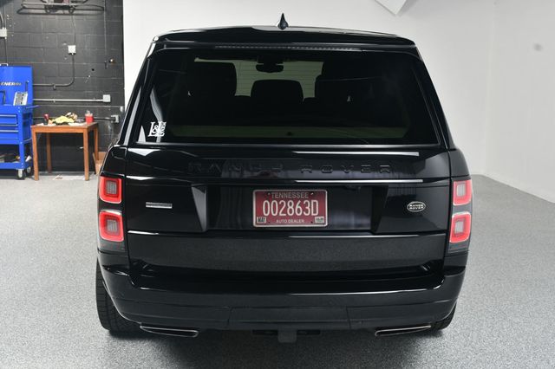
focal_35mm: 40
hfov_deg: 48.5
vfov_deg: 33.4
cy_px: 184
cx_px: 278
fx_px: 616
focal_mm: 27
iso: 100
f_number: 9
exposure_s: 1/160
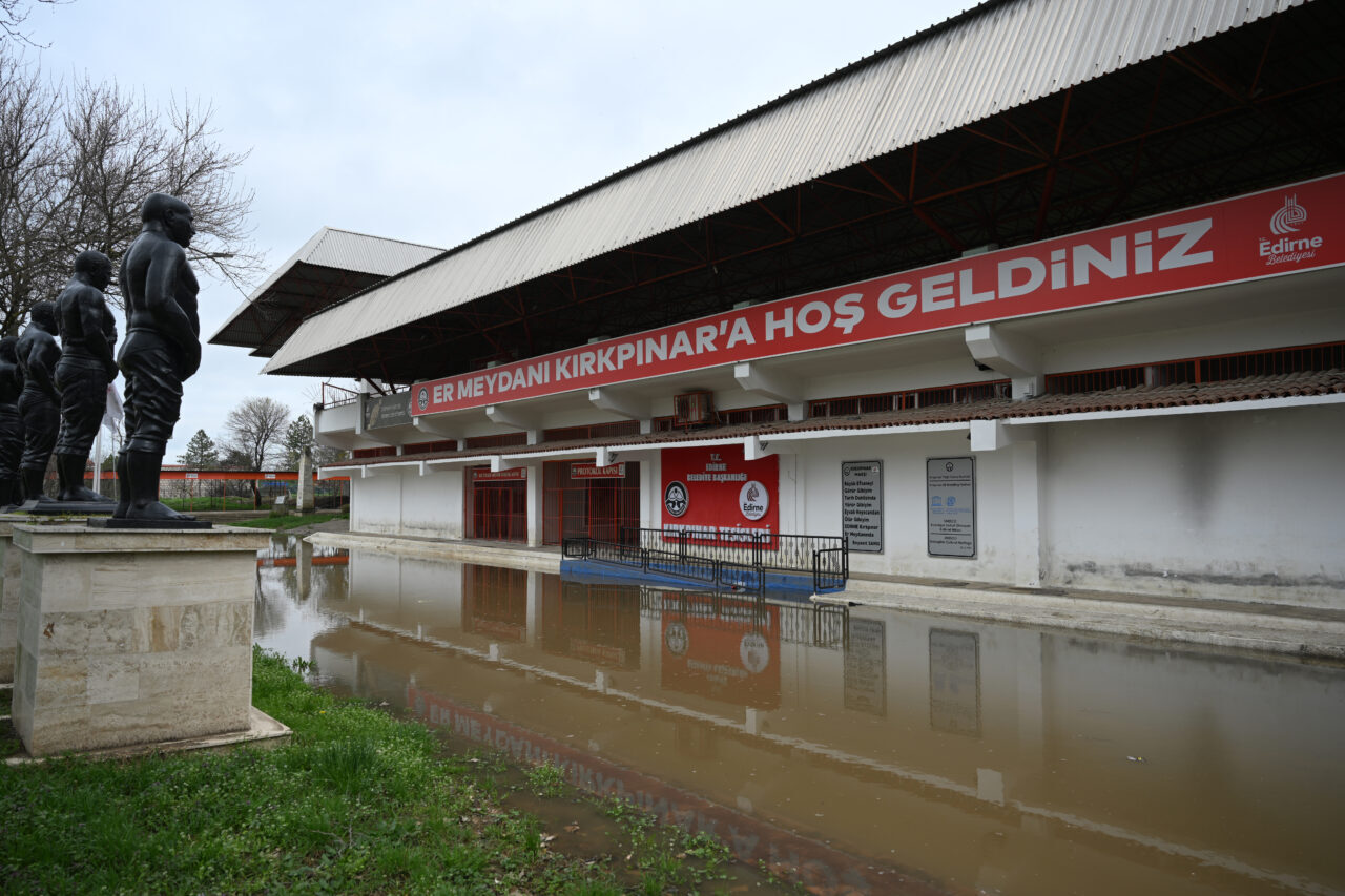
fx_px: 896
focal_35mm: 24
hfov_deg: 73.8
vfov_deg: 53.1
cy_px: 448
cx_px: 672
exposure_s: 1/400
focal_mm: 24
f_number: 4
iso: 72
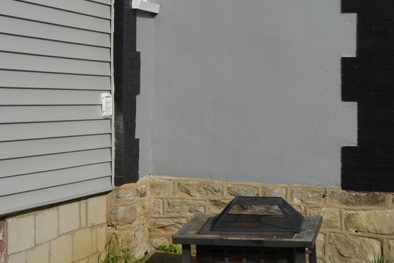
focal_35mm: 94
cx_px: -94
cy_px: 4
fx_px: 1029
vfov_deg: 14.3
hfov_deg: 20.2
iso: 100
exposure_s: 1/320
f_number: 9
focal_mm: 18
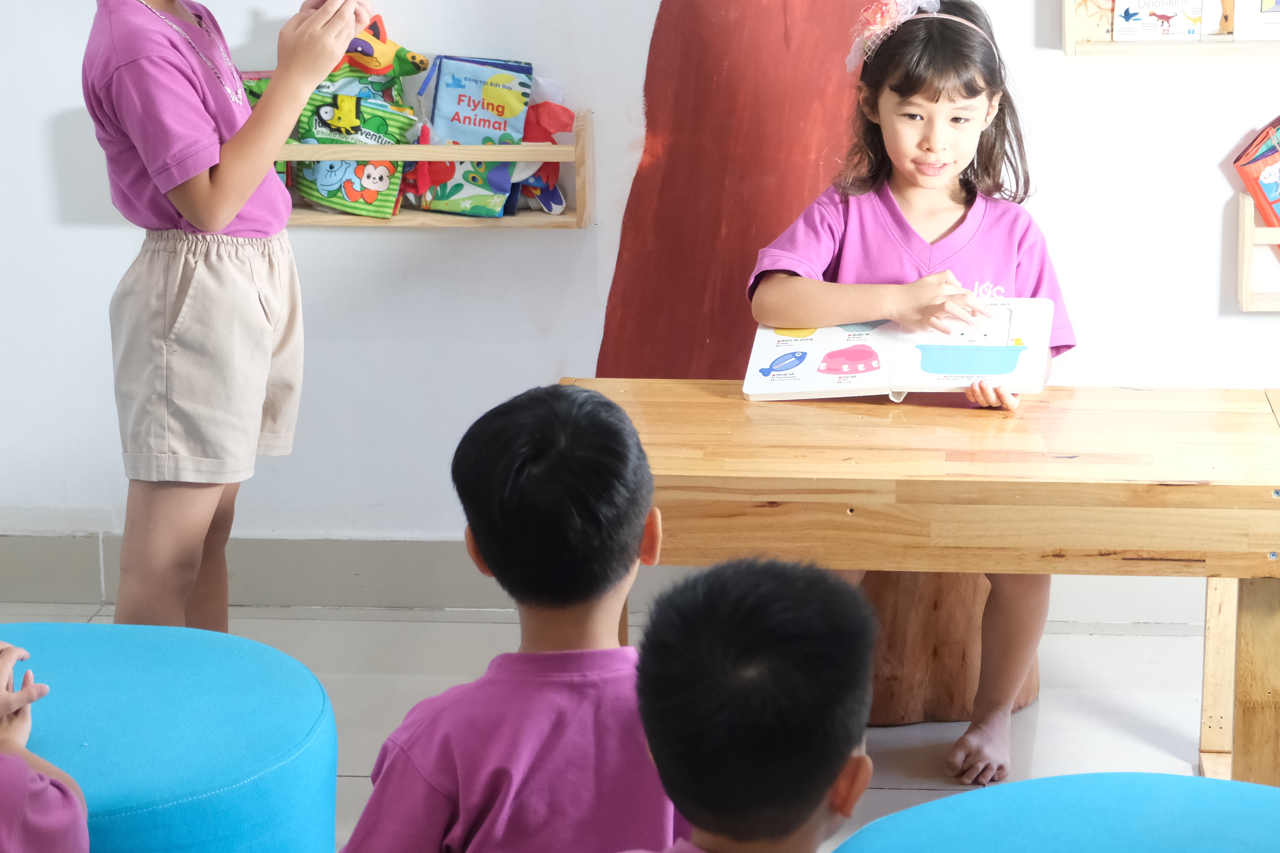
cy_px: 417
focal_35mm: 85
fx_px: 3022
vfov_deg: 16.1
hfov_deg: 23.9
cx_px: 718
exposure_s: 1/125
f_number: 3.6
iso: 1600
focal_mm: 30.2
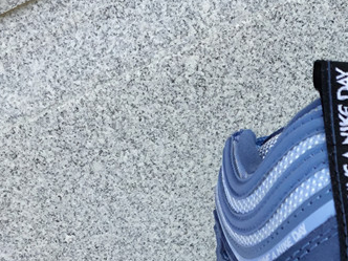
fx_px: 844
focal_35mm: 84
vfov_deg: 17.4
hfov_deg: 22.5
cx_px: 333
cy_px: 223
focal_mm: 3.3
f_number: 2.4
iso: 25
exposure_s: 1/438
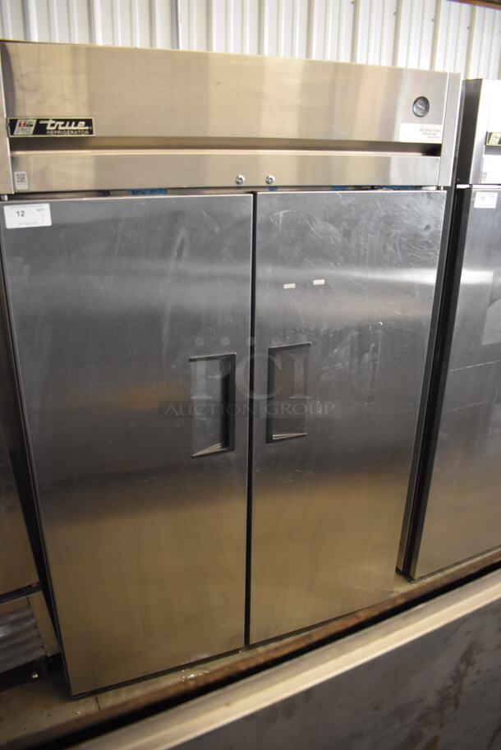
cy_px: 375
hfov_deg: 48.0
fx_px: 563
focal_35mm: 27
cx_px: 250
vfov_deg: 67.3
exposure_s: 1/125
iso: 2000
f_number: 3.5
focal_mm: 18
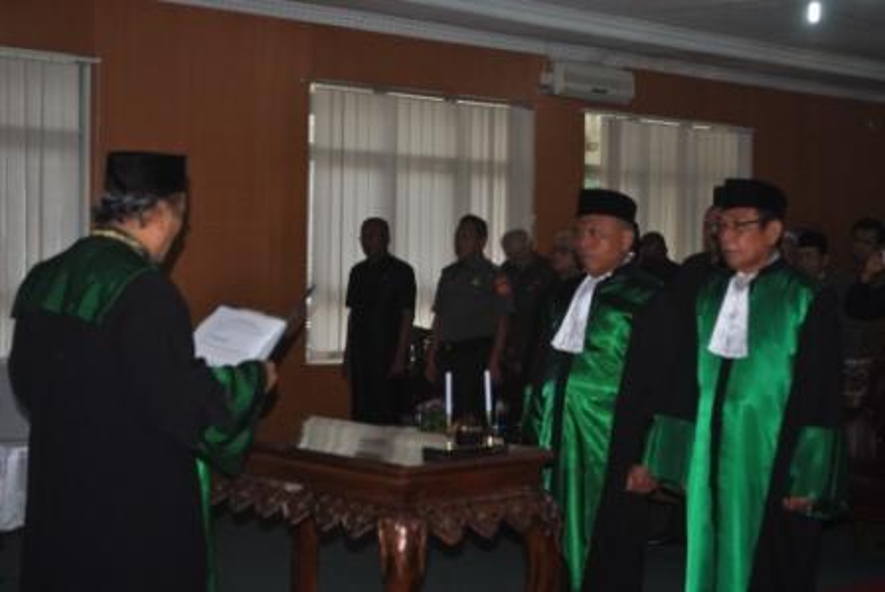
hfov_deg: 30.5
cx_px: 442
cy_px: 296
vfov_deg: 20.7
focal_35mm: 66
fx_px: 1625
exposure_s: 1/60
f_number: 5.3
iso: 200
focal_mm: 44
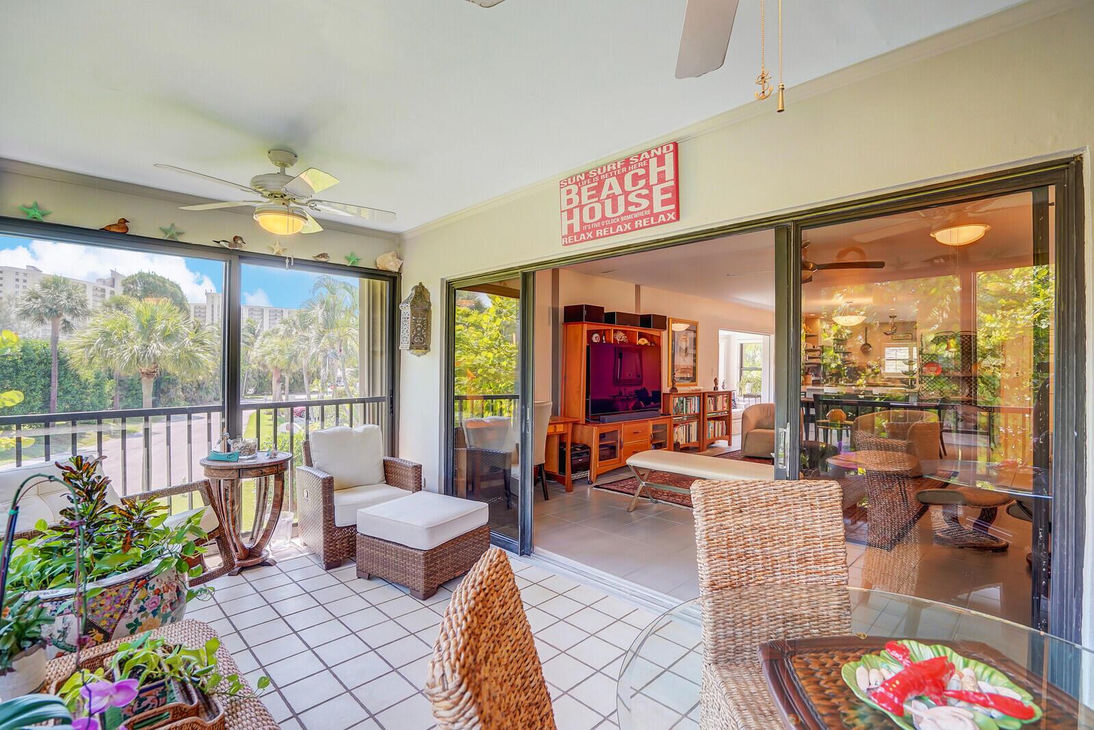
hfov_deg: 96.7
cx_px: 547
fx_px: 486
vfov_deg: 73.8
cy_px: 365
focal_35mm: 16
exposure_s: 1/80
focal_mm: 16
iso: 1000
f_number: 6.3
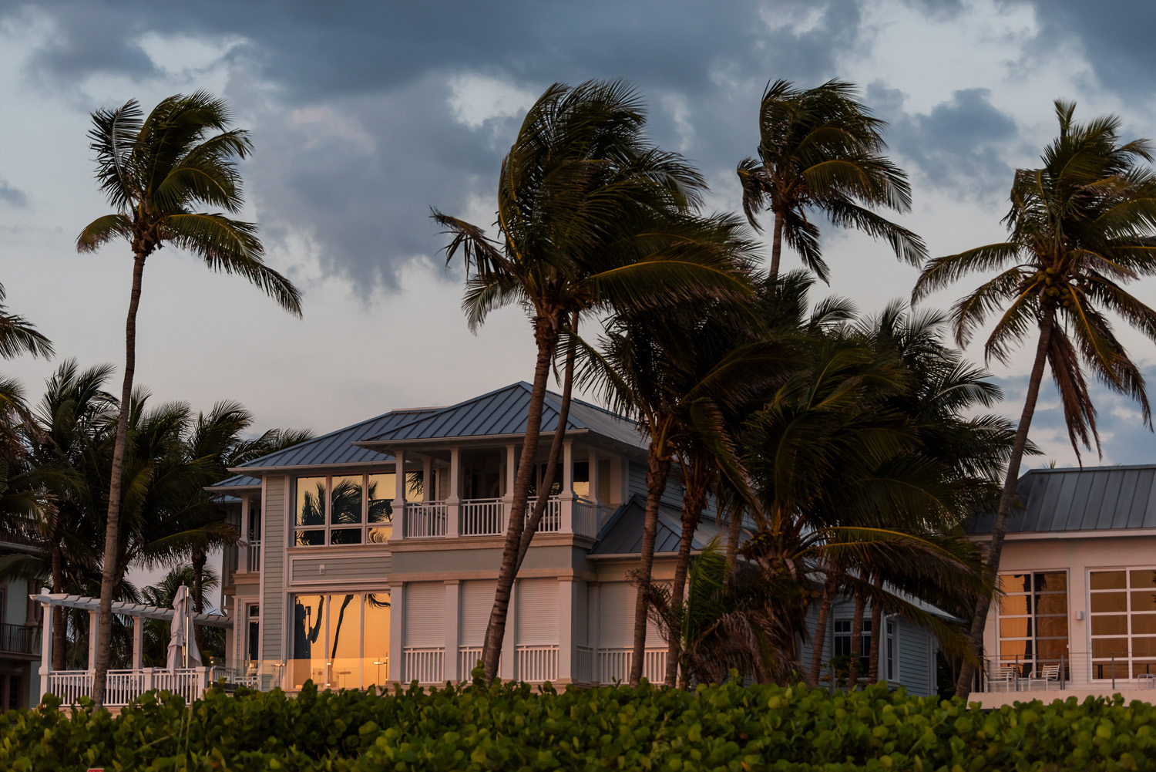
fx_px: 2730
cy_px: 386
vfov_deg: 16.1
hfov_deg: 23.9
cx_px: 578
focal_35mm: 85
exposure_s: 1/640
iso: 320
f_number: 2.8
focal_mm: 85
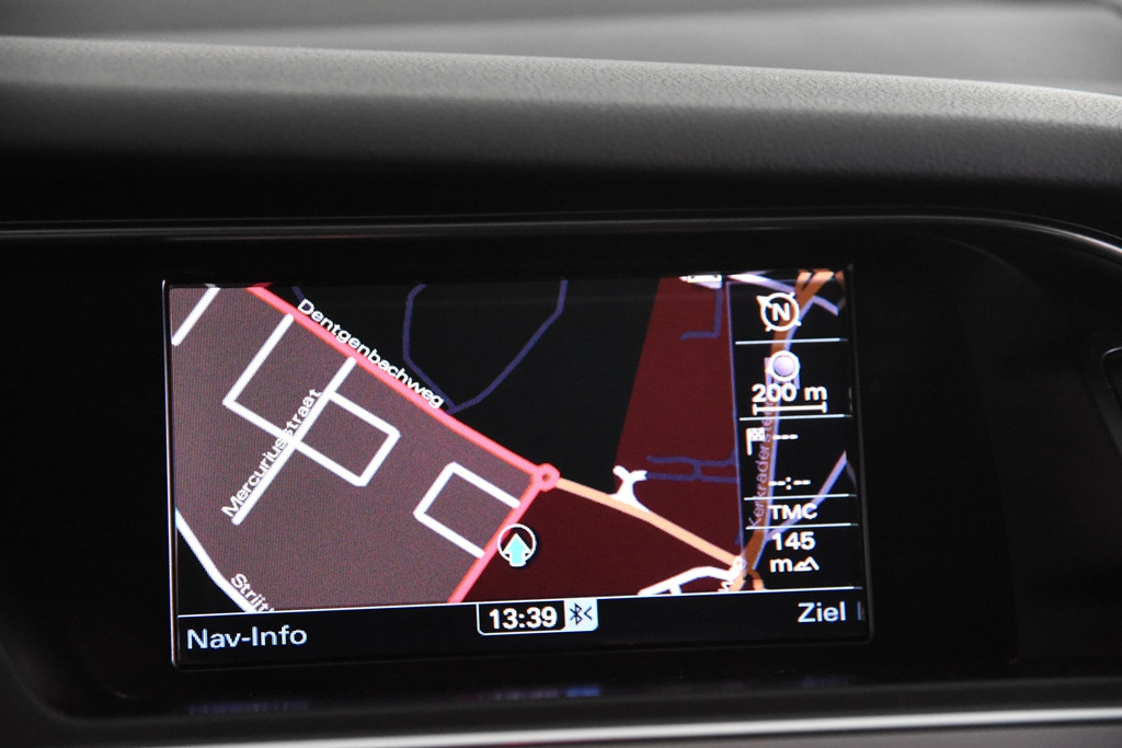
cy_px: 374
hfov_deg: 19.5
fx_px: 3273
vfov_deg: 13.0
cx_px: 561
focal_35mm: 105
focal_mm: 70
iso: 7200
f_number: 4
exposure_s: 1/125
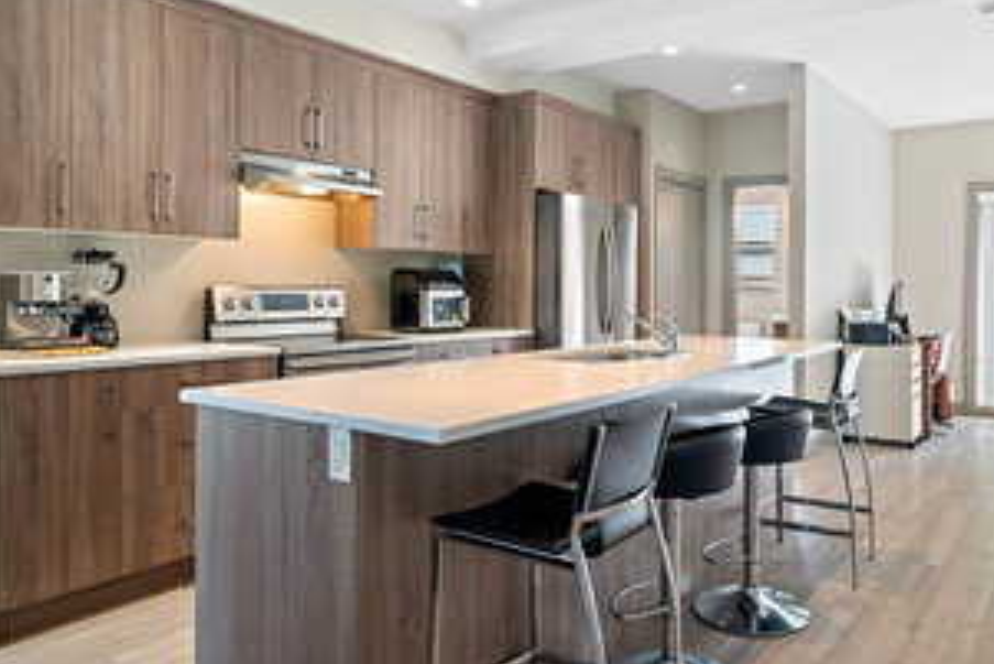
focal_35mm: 26
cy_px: 277
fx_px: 718
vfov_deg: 49.4
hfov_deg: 68.6
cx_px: 603
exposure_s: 1/1.67
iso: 320
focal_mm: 18
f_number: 10
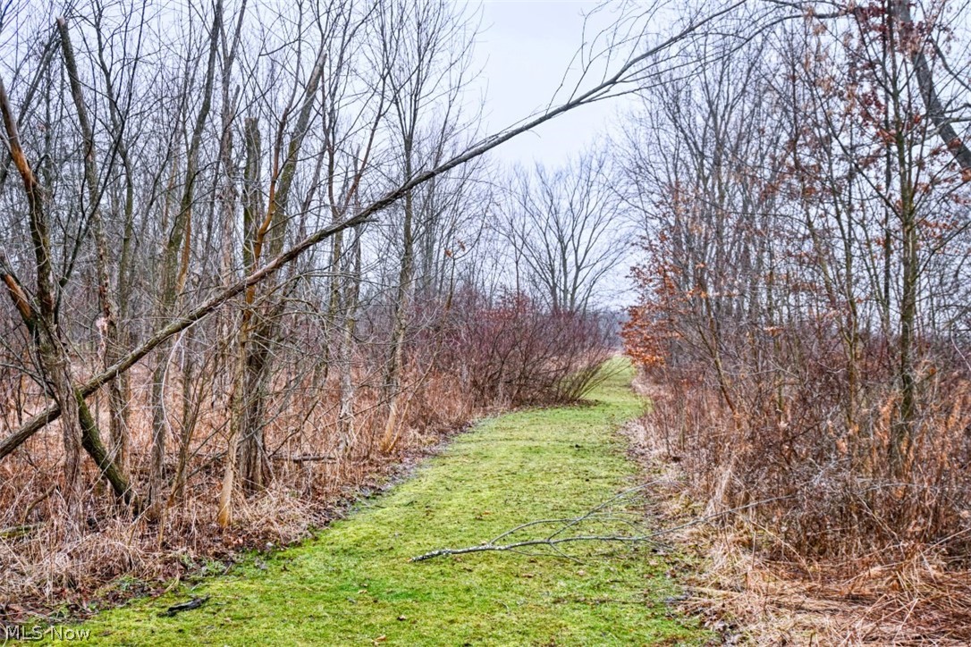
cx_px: 486
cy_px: 324
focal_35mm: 37
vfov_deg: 36.2
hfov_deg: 52.2
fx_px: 991
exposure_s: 1/200
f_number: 4.2
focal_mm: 24.5
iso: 100
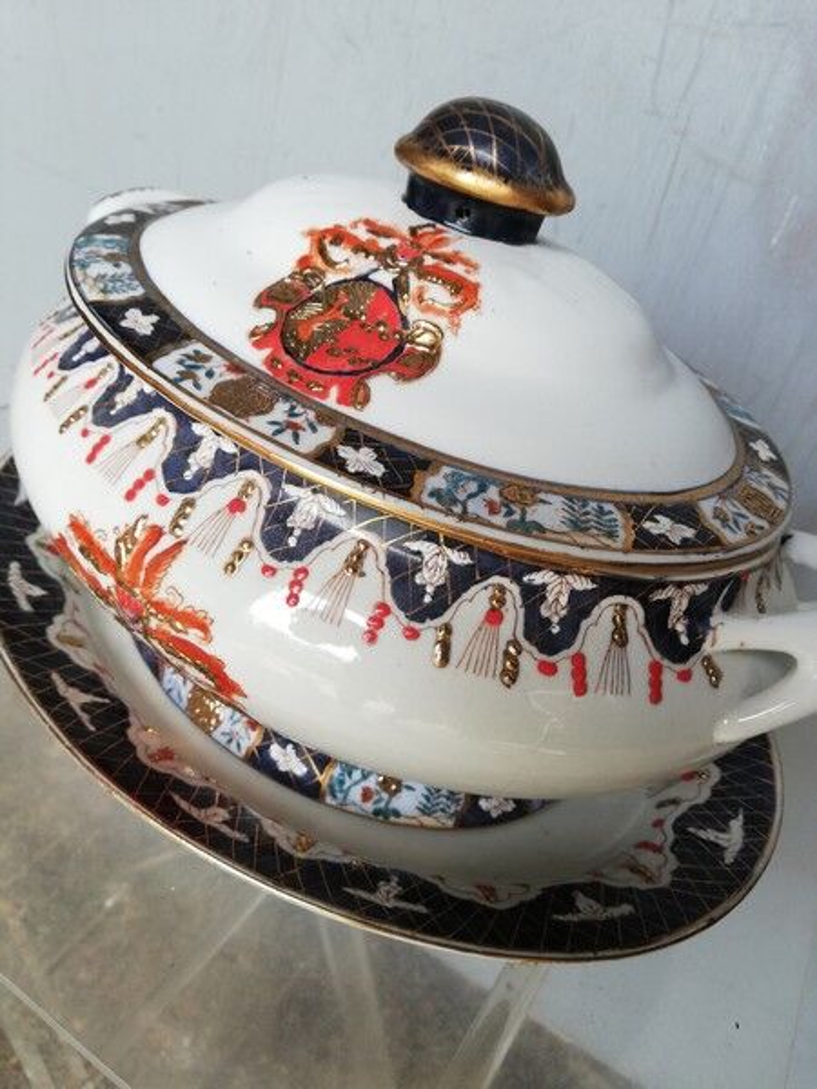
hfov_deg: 53.1
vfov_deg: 67.3
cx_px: 408
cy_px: 544
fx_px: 818
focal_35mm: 26
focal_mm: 3.81
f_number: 2.2
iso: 80
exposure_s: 1/100
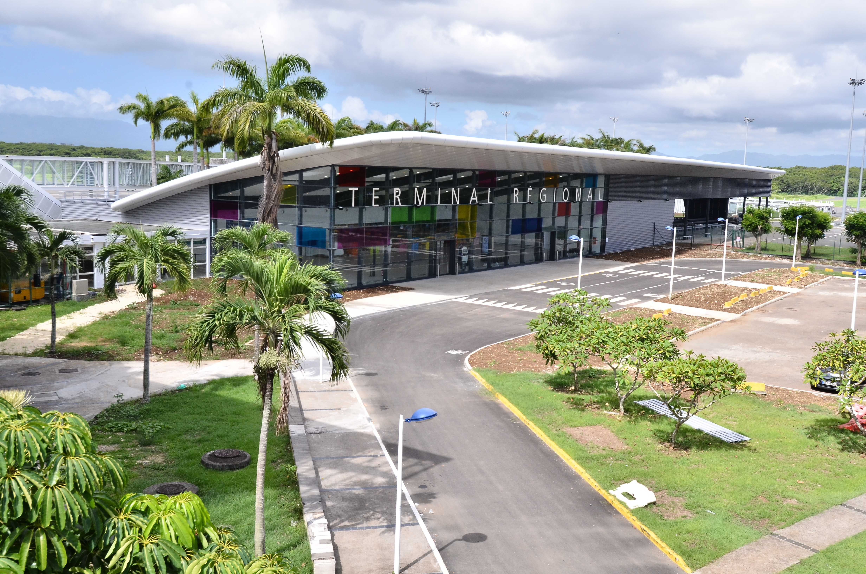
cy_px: 287
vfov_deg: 36.7
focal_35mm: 36
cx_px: 433
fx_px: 864
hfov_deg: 53.2
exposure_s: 1/160
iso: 400
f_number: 14
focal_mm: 24
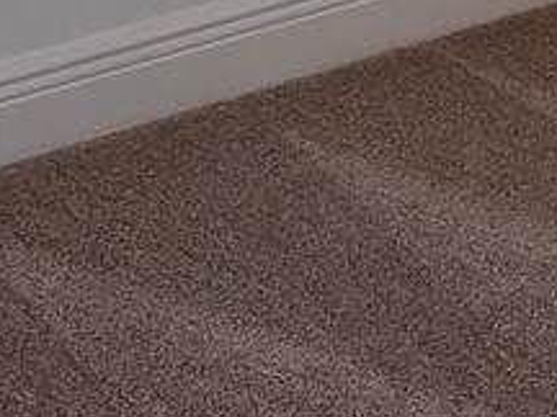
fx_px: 3106
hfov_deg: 8.6
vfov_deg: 7.0
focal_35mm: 193
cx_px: 1643
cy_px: -785
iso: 50
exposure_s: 1/161
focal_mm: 5.96
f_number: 1.6
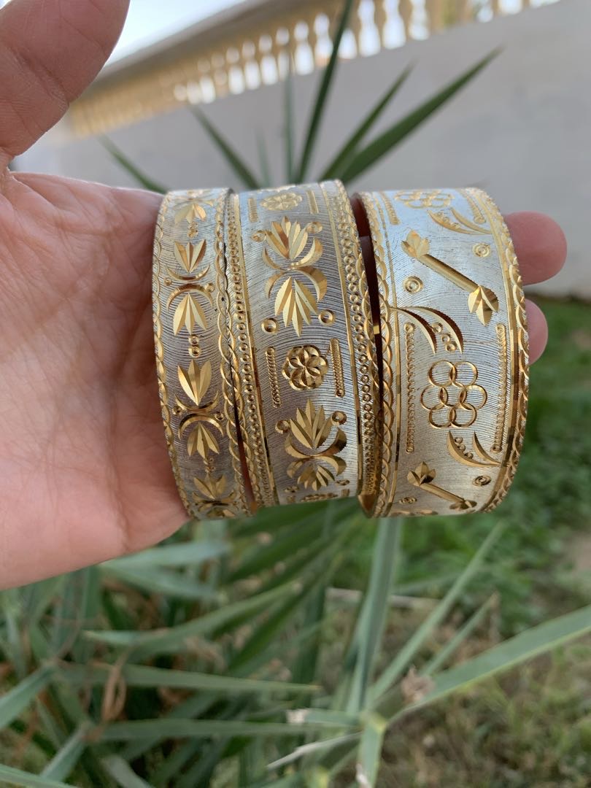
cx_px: 296
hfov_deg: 53.1
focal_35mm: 26
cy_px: 394
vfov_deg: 67.3
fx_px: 592
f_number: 1.8
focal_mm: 4.25
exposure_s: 1/183
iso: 25
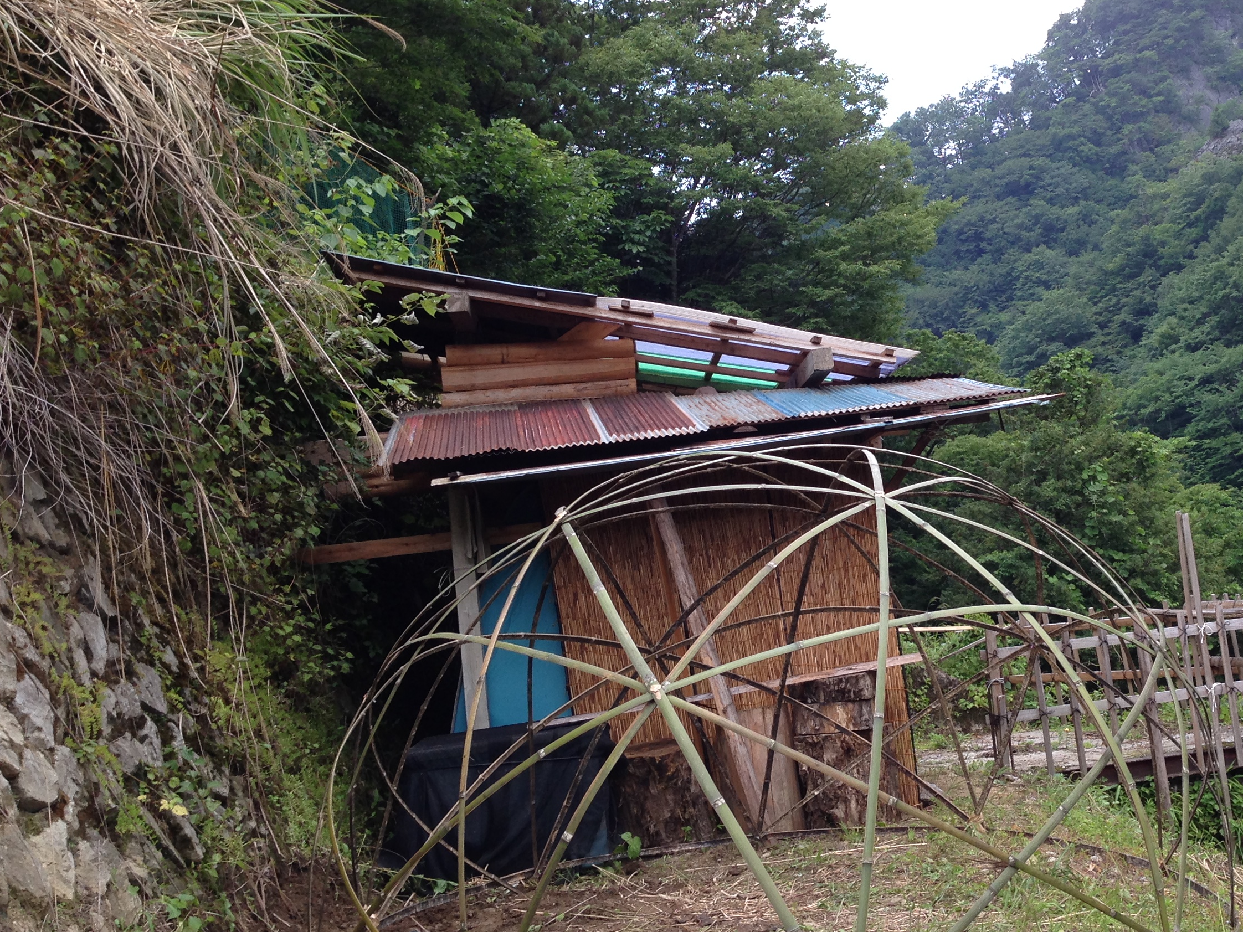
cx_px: 901
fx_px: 1724
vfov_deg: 30.3
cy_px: 471
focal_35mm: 48
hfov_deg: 38.8
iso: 50
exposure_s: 1/190
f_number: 2.4
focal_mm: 4.12
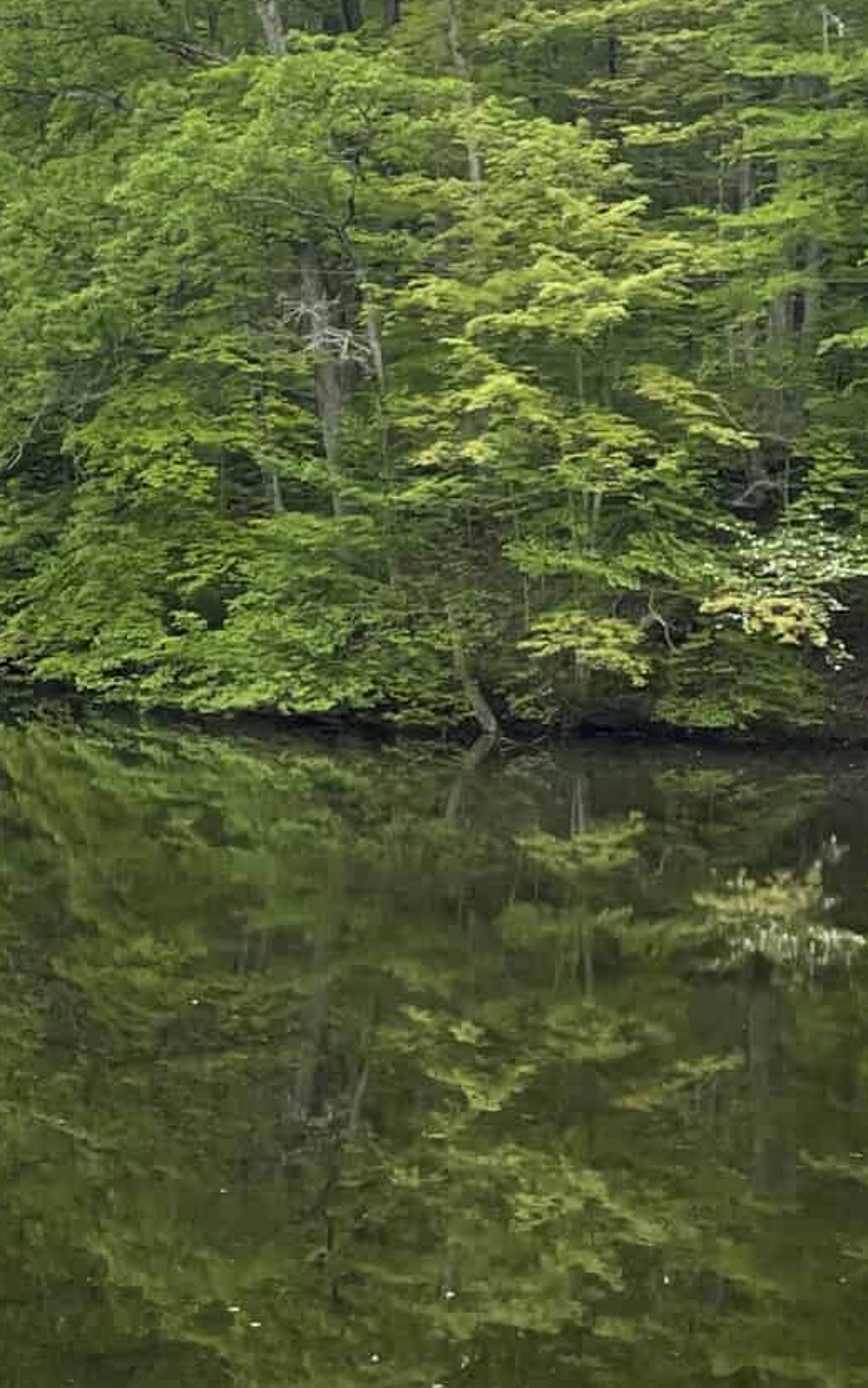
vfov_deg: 24.3
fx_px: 3216
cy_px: 604
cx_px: -502
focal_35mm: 85
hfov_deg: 14.2
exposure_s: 1/1531
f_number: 1.6
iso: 32
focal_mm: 4.2
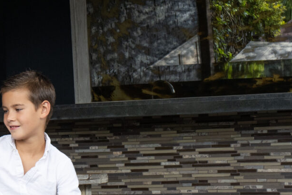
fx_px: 998
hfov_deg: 16.2
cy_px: 245
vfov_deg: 10.9
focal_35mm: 123
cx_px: -28
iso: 1000
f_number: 11
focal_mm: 47
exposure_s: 1/80
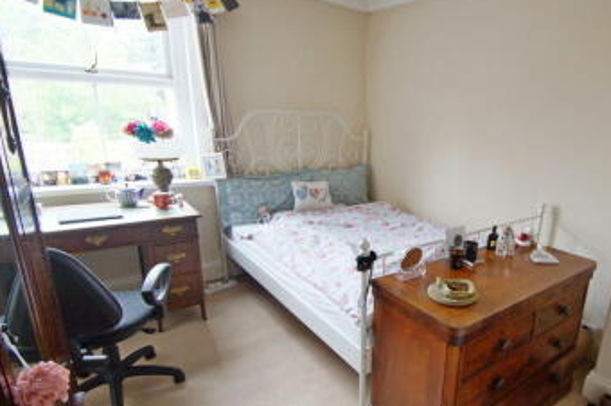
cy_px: 229
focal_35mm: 21
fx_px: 356
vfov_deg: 59.2
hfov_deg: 78.4
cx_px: 412
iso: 320
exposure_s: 1/60
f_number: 4
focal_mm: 10
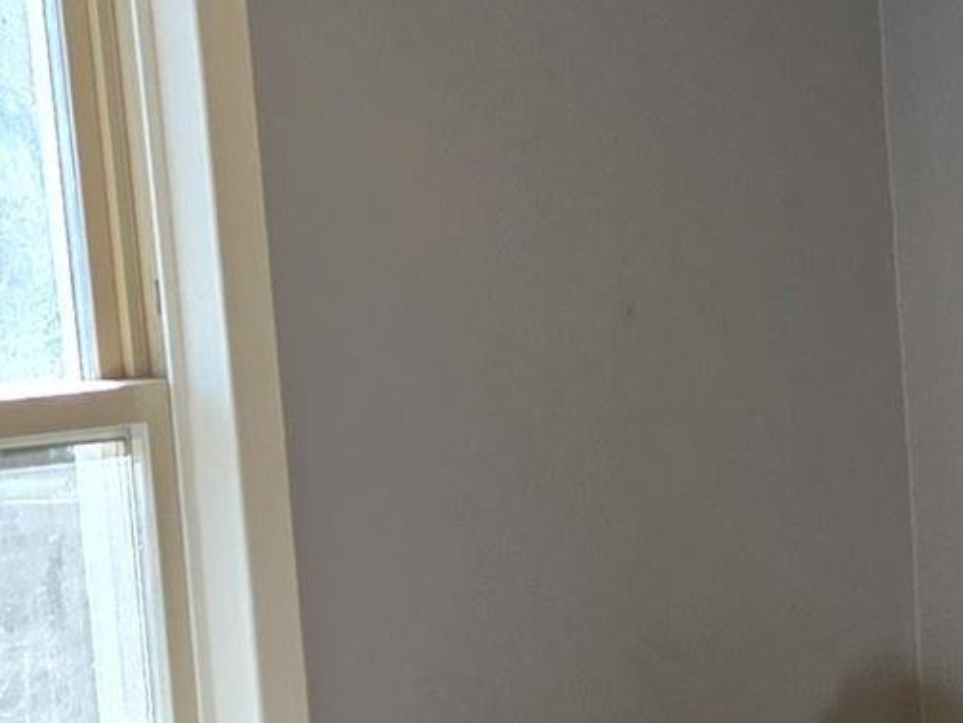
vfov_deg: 10.5
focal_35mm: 140
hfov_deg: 11.7
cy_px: 742
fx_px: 3896
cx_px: 2265
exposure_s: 1/120
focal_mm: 5.4
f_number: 1.8
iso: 50
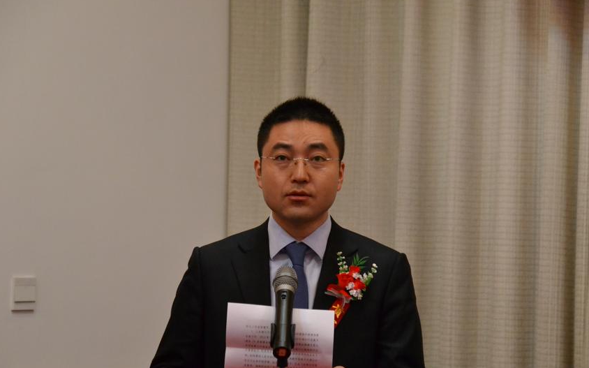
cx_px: 288
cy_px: 205
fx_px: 2407
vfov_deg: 8.7
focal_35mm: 150
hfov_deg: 13.9
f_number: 5.6
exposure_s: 1/60
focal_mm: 92
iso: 3200
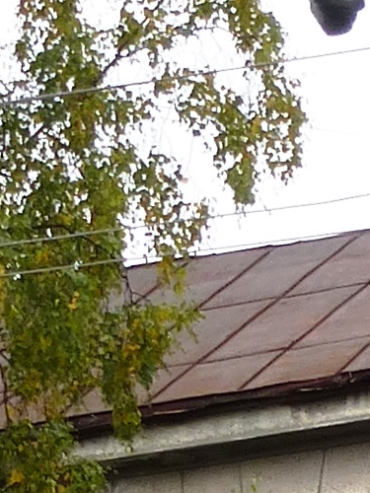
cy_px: 1127
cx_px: 648
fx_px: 4104
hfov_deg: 5.1
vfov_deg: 6.6
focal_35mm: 288
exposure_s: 1/200
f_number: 4
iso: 100
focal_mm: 6.4
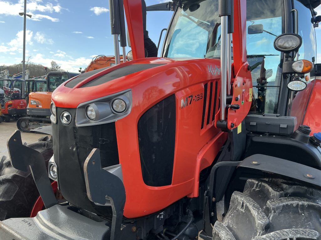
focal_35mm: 28
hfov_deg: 63.4
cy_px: 120
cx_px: 160
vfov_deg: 49.7
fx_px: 260
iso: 25
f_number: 1.8
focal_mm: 3
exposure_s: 1/335
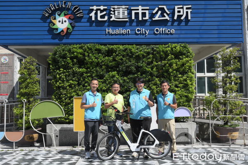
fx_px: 262
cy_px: 82
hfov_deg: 50.7
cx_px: 124
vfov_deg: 35.1
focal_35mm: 38
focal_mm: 38
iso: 200
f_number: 8
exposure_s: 1/500
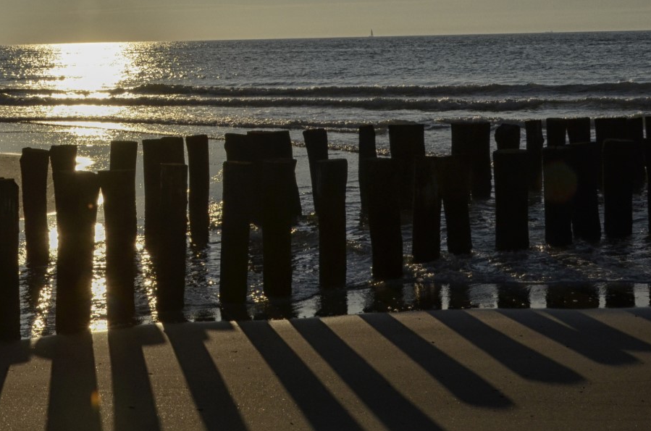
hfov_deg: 25.1
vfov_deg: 17.1
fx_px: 1424
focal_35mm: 79
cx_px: 89
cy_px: 100
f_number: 20
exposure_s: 1/1600
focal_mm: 29
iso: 400
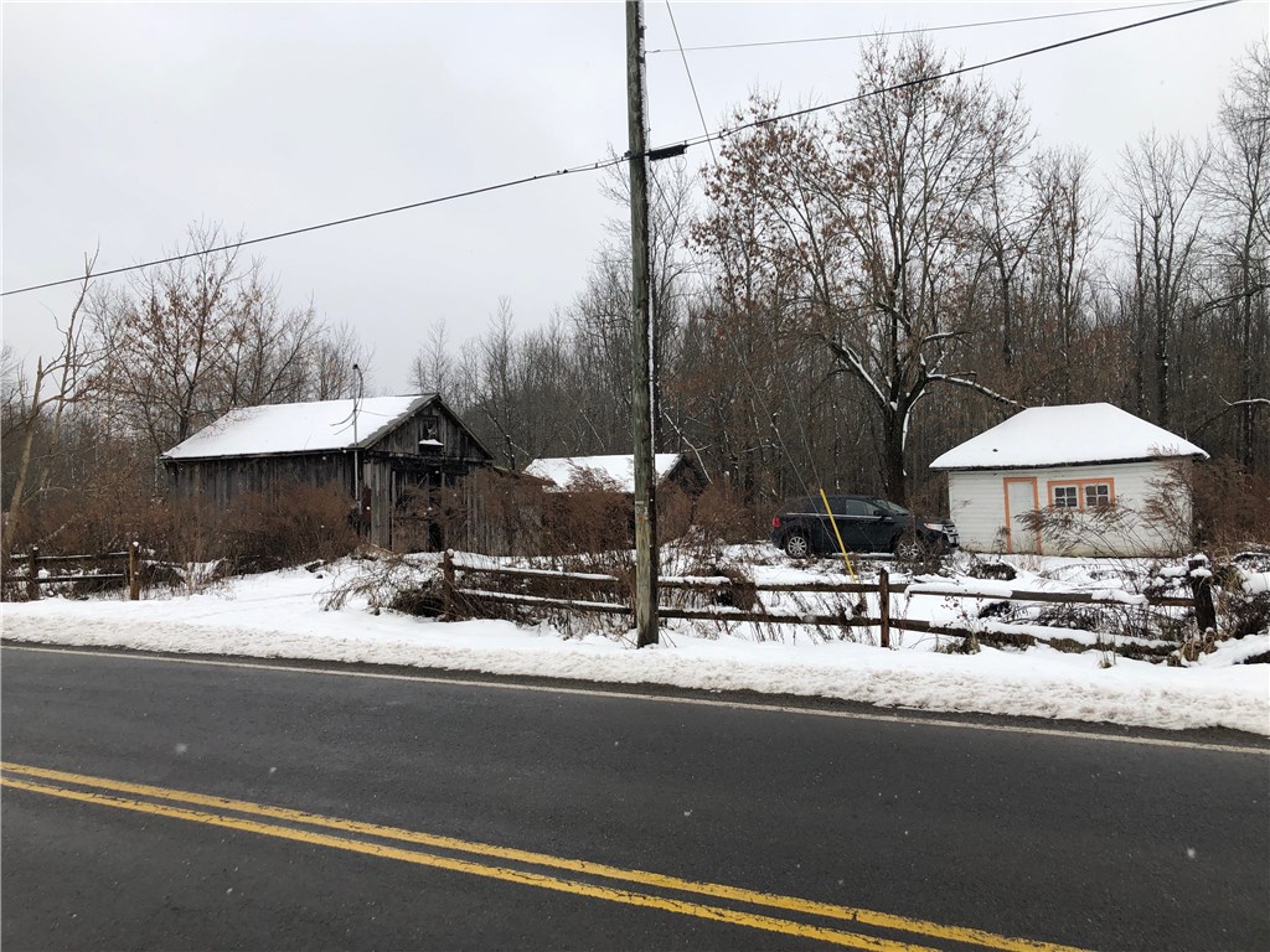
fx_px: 1027
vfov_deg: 49.7
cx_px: 635
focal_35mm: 28
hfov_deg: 63.4
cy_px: 476
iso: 20
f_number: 1.8
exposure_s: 1/1000
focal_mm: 3.99
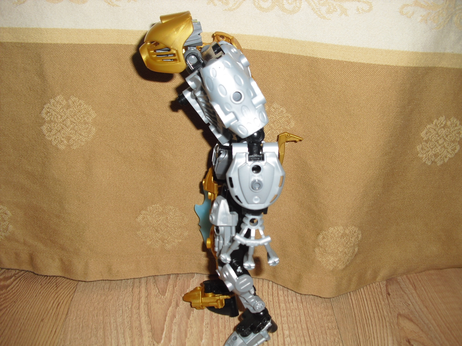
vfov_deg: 39.7
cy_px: 173
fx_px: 480
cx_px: 231
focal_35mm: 36
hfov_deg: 51.4
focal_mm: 6.3
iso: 64
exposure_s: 1/60
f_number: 3.1
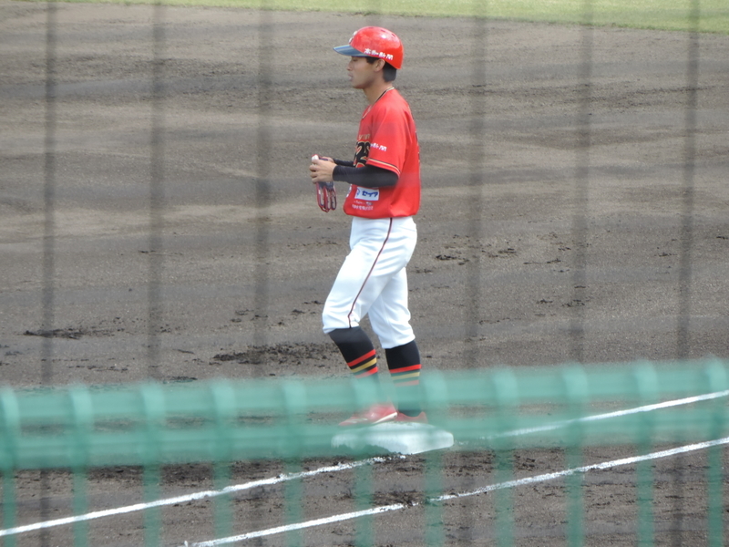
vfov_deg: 2.7
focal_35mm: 550
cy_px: 274
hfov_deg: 3.6
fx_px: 11583
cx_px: 364
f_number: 4.9
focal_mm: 98.1
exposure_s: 1/250
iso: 180
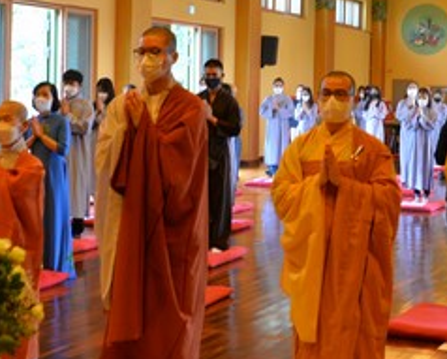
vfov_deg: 18.6
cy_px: 86
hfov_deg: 23.2
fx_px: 1086
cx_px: 274
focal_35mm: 82
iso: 800
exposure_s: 1/60
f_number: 4
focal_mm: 32
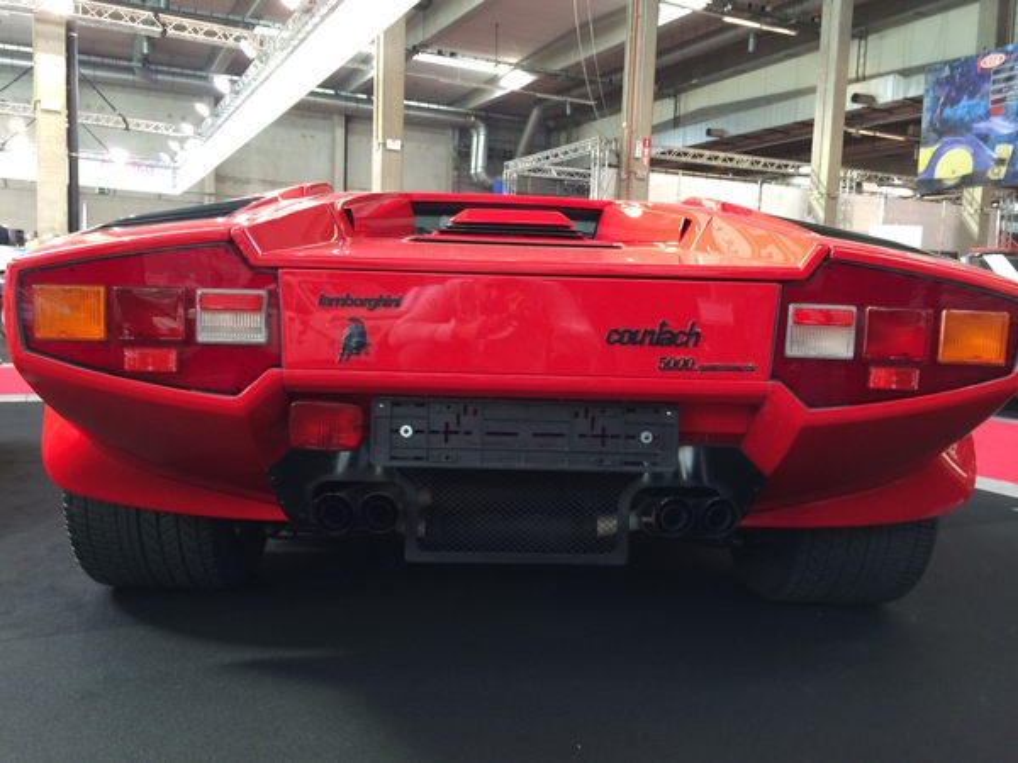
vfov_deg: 48.2
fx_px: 853
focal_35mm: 29
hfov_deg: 61.7
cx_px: 509
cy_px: 382
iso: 80
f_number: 2.2
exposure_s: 1/30
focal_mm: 4.15
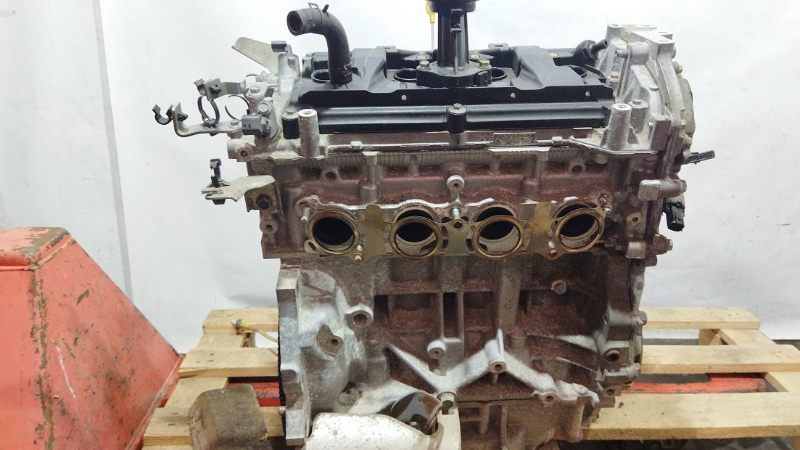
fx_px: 679
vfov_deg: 36.7
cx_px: 425
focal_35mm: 32
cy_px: 233
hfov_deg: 61.0
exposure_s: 1/33
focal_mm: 4.71
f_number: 1.79
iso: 194
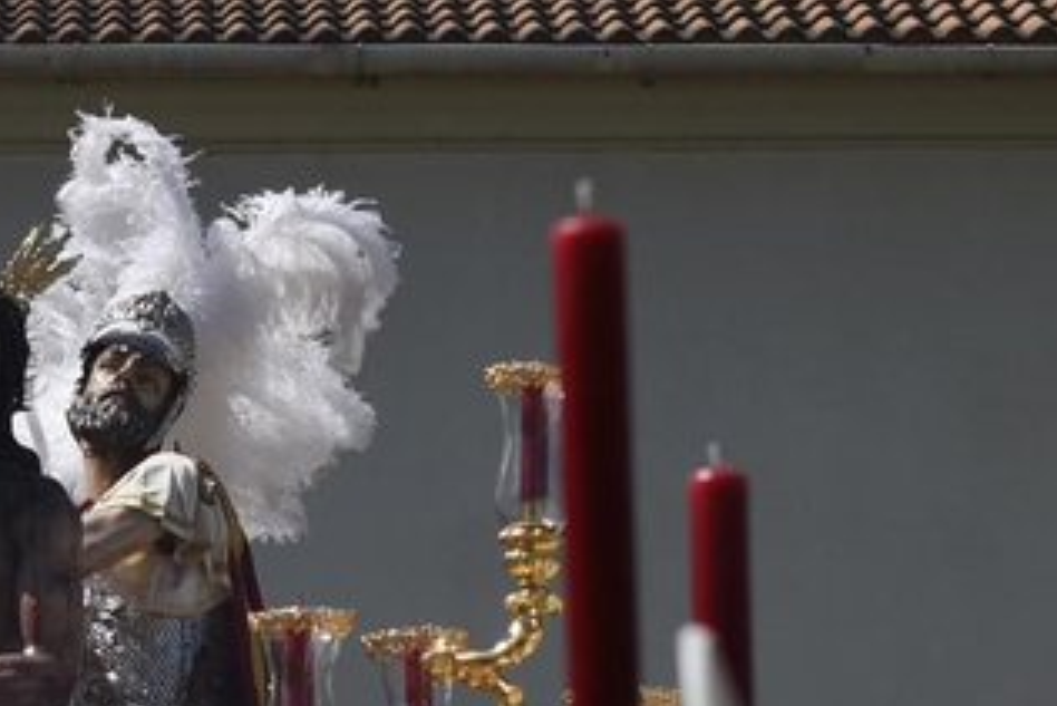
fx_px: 10398
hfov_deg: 5.8
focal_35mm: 354
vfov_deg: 3.9
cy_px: 586
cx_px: -13
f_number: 4.5
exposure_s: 1/2500
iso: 280
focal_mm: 70
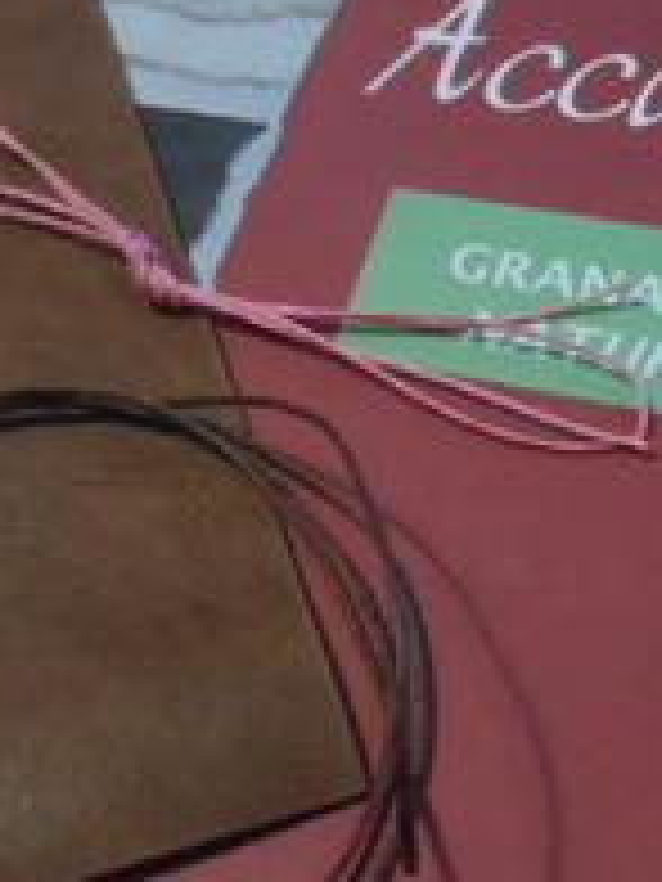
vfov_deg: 34.7
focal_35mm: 55
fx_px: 1402
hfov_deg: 26.6
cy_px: 562
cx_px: 329
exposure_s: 1/30
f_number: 3.2
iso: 800
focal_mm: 4
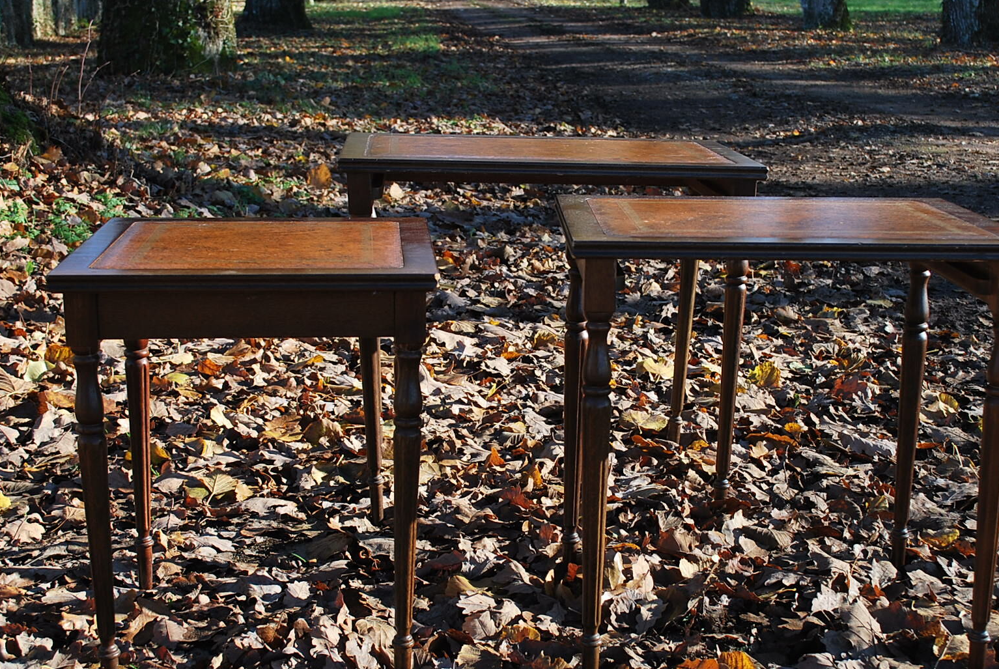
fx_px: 1473
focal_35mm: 53
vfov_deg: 25.6
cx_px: 550
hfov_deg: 37.4
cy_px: 388
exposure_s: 1/125
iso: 125
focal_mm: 28
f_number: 5.6
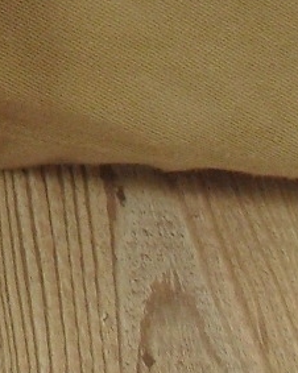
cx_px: -426
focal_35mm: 199
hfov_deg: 7.3
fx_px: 2196
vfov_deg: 9.1
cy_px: -362
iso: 200
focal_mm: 6.3
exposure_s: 1/80
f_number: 3.1
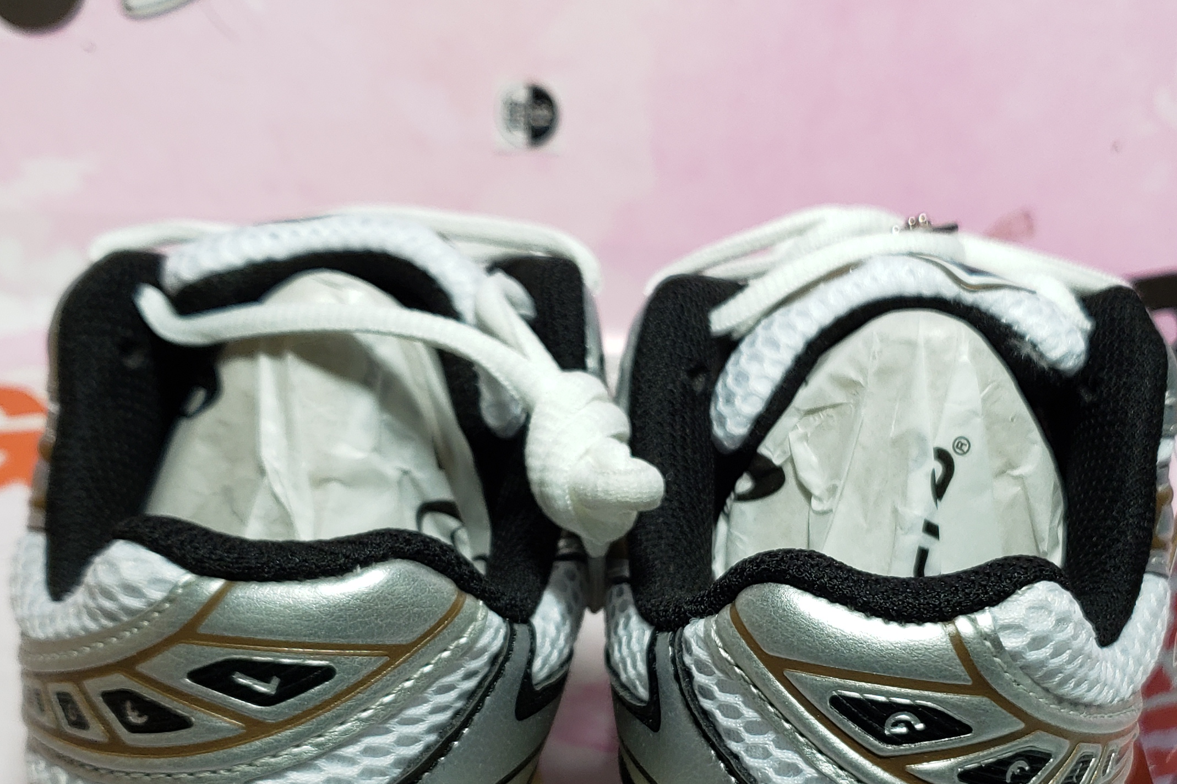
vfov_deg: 25.9
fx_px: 1667
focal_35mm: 51
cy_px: 652
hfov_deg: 38.8
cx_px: 678
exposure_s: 1/419
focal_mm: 4.3
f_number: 1.5
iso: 50
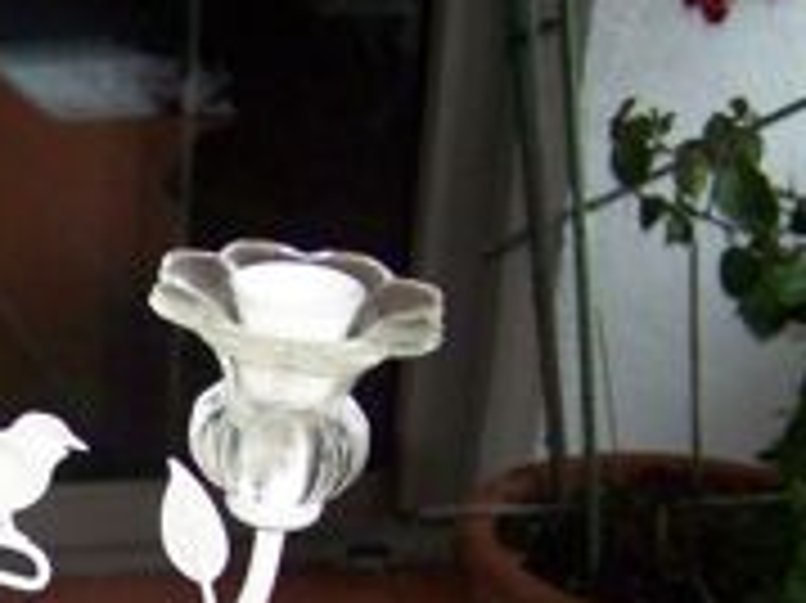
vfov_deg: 14.4
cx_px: -86
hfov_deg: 18.5
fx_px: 2373
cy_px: 522
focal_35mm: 102
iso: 200
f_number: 2.8
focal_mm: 6.3
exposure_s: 1/30
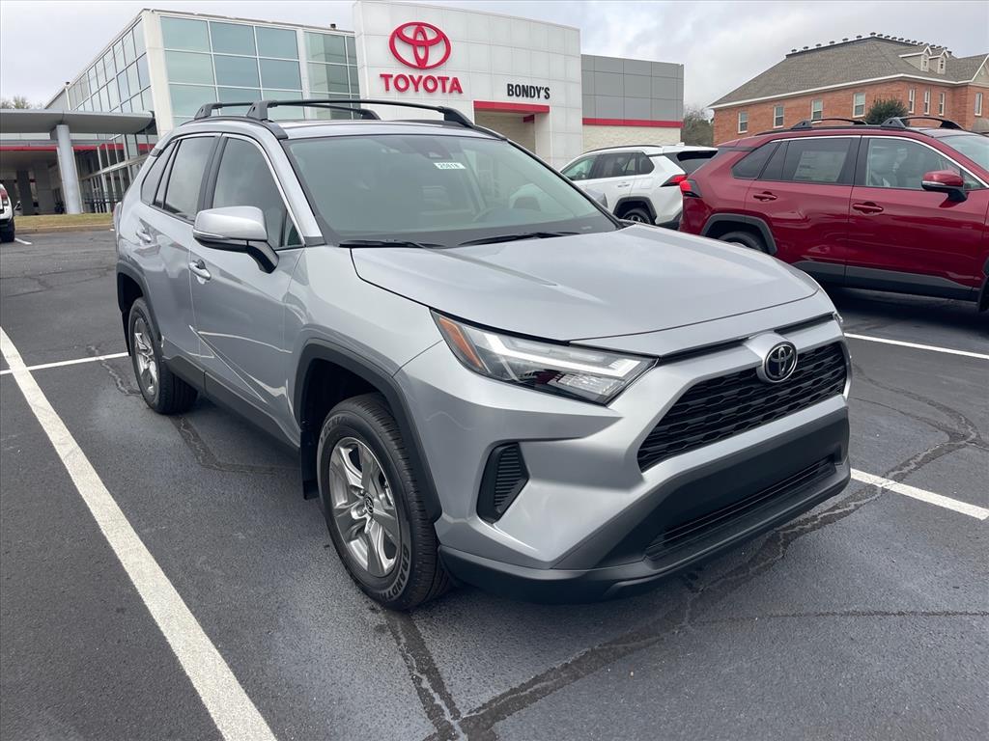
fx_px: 743
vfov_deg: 53.1
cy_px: 370
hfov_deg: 67.3
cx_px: 494
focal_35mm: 26
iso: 32
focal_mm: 5.1
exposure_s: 1/1370
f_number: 1.6
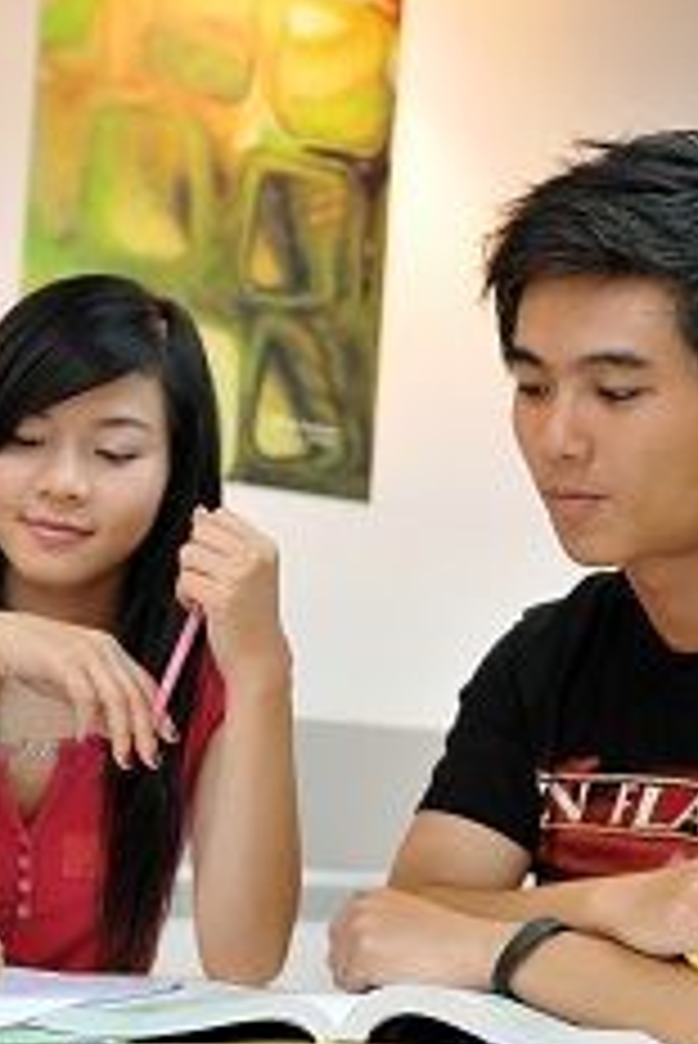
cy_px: 583
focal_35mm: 80
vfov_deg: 25.4
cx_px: 95
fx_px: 2319
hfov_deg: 16.9
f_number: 2.8
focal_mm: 31
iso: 400
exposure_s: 1/50
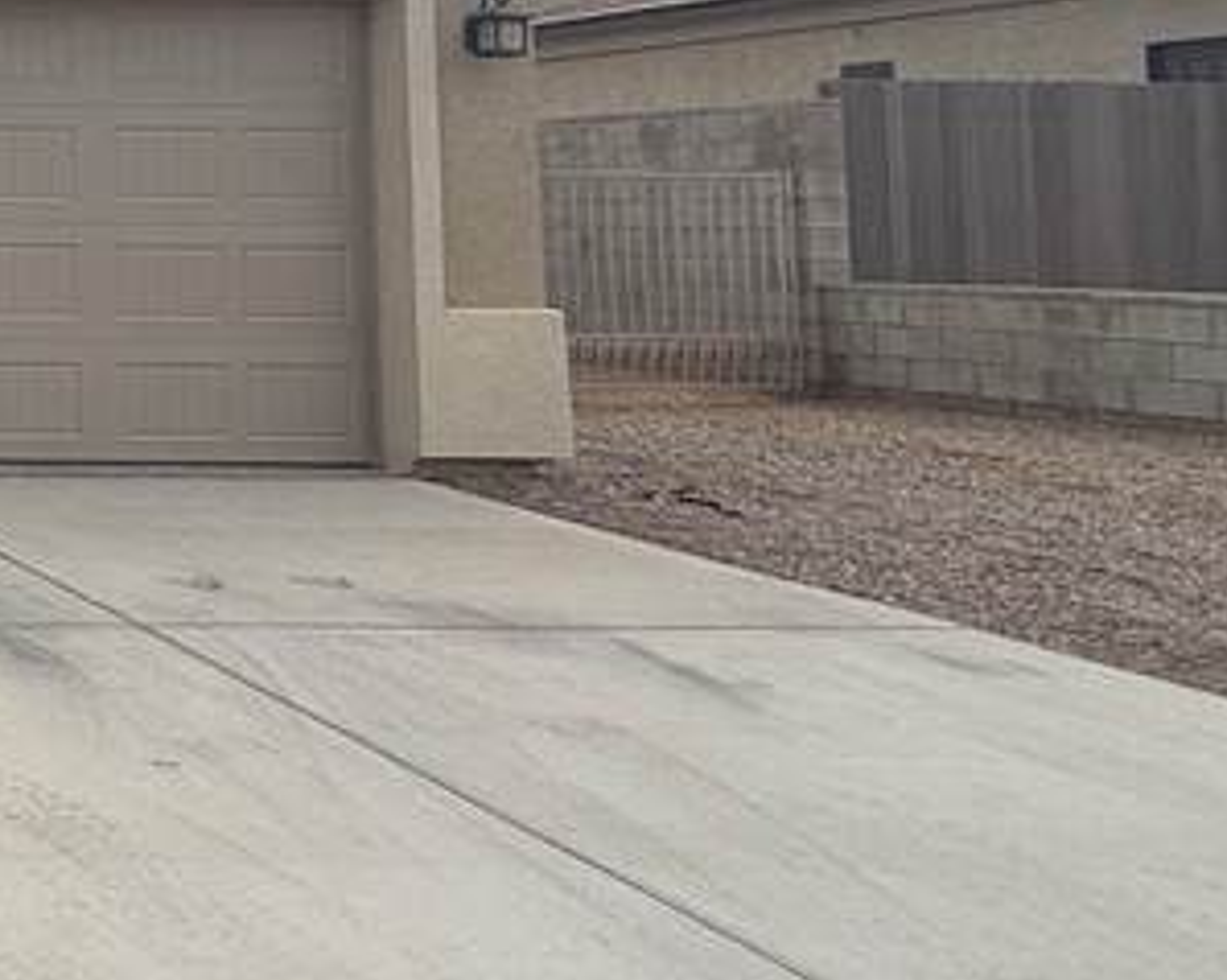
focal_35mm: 47
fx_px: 1706
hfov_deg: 24.7
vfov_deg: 30.8
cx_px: -807
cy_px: 128
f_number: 2.2
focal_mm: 2.22
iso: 50
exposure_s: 1/1848
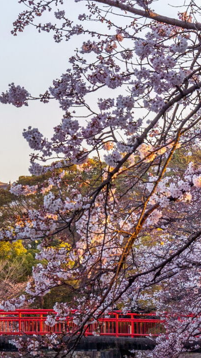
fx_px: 1506
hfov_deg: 7.4
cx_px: -159
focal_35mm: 159
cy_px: 159
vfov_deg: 13.5
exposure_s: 1/160
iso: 200
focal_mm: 43
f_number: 8
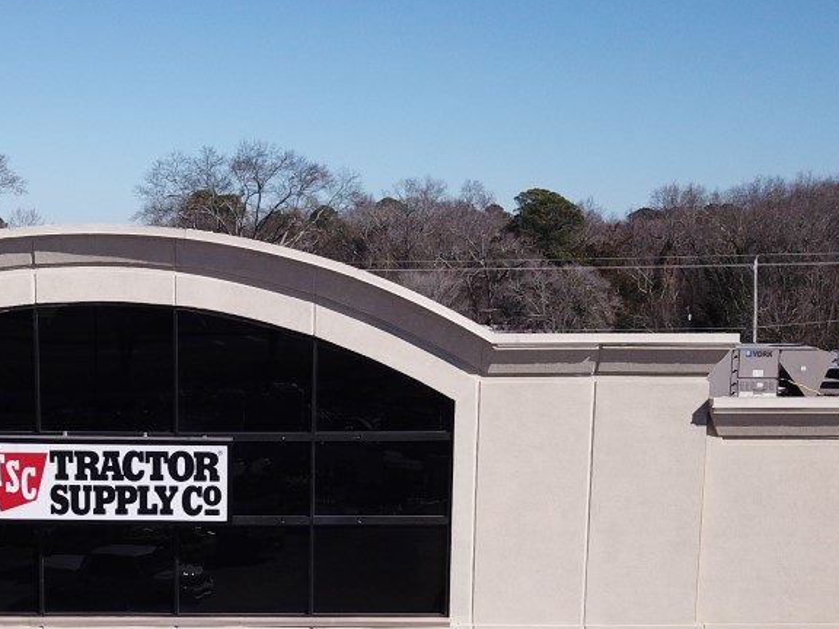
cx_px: 204
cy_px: 568
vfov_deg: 22.1
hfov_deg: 29.3
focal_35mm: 65
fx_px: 1575
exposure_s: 1/2141
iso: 100
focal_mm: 4.7
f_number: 2.2
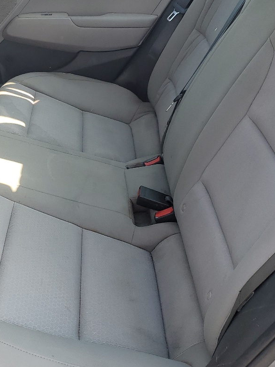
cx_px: 64
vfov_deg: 36.1
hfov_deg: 27.1
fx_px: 561
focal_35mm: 53
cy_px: 159
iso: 50
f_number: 1.5
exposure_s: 1/278
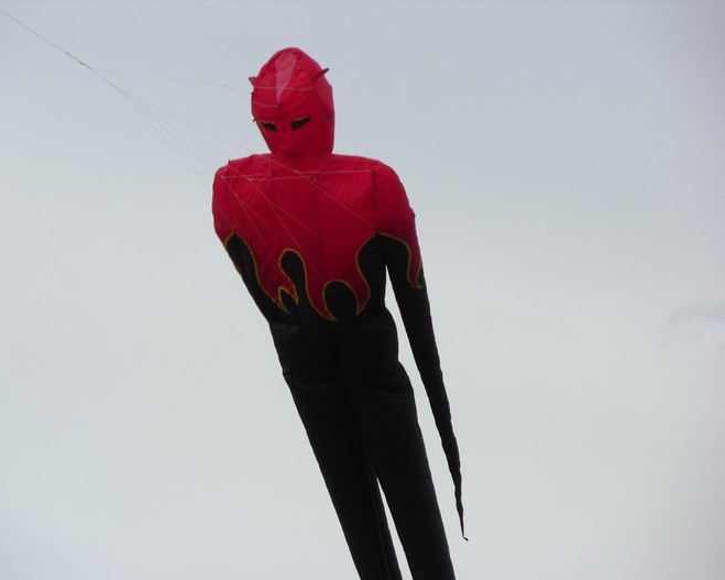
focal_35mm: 154
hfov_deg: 12.5
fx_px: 3304
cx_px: 337
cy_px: 291
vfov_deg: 10.0
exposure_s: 1/165
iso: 80
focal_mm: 26.6
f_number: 5.1
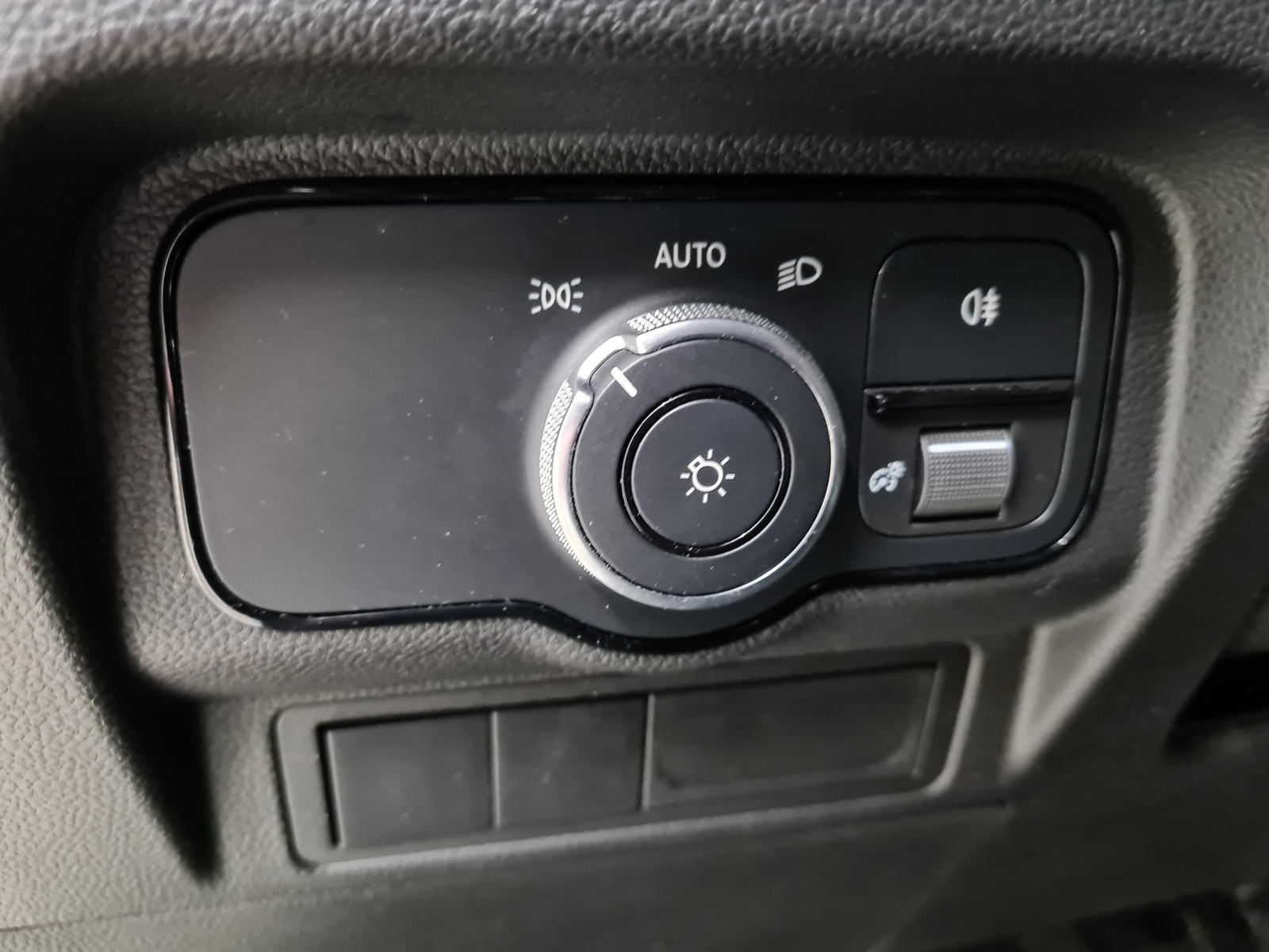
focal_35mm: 26
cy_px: 476
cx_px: 634
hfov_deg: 67.3
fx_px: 953
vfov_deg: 53.1
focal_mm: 5.4
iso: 800
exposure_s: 1/25
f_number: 1.8
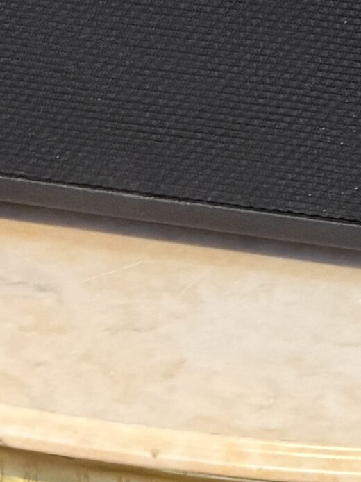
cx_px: 267
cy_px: -365
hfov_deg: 4.0
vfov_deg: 5.3
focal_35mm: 369
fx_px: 5134
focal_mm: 16.89
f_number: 2.8
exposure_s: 1/33
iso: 1000
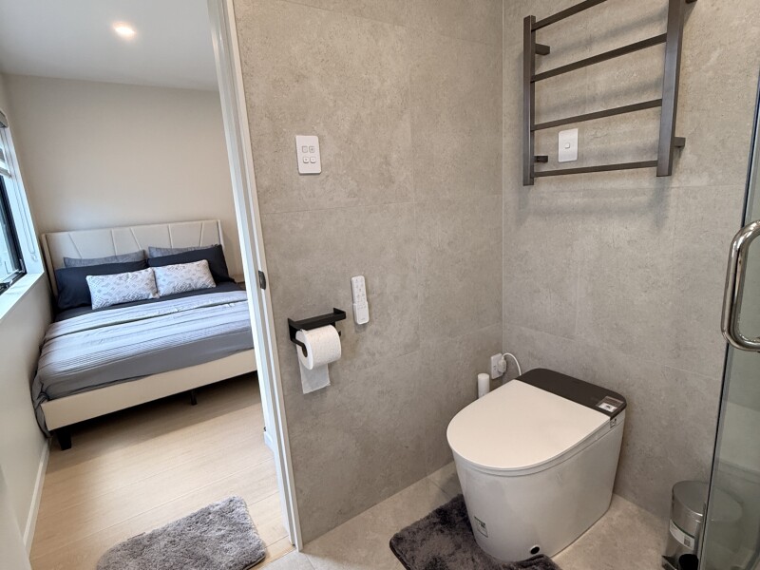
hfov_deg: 102.1
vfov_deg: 85.7
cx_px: 380
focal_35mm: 14
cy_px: 285
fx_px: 307
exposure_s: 1/100
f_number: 2.2
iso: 160
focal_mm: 2.22
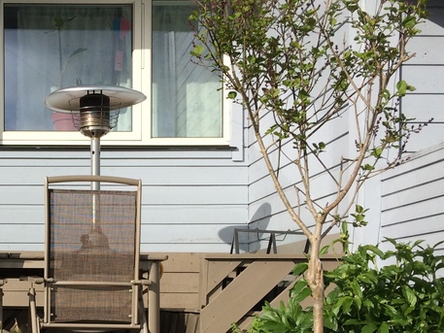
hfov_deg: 28.5
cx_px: 33
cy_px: 294
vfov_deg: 22.1
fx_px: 834
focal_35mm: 65
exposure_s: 1/2564
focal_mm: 4.15
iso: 32
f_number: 2.2
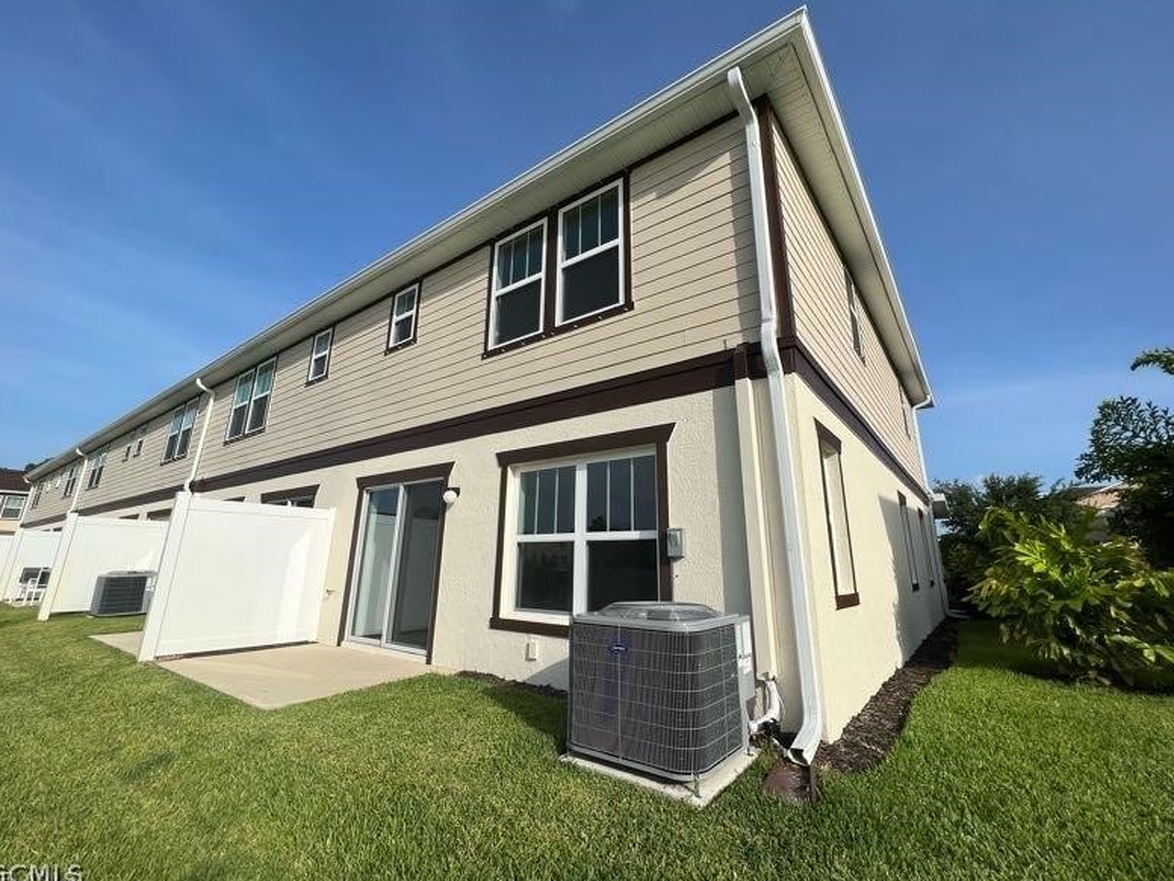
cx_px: 598
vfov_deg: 85.6
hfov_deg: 102.1
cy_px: 420
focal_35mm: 14
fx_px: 475
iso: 32
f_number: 1.8
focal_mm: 1.57
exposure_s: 1/2660
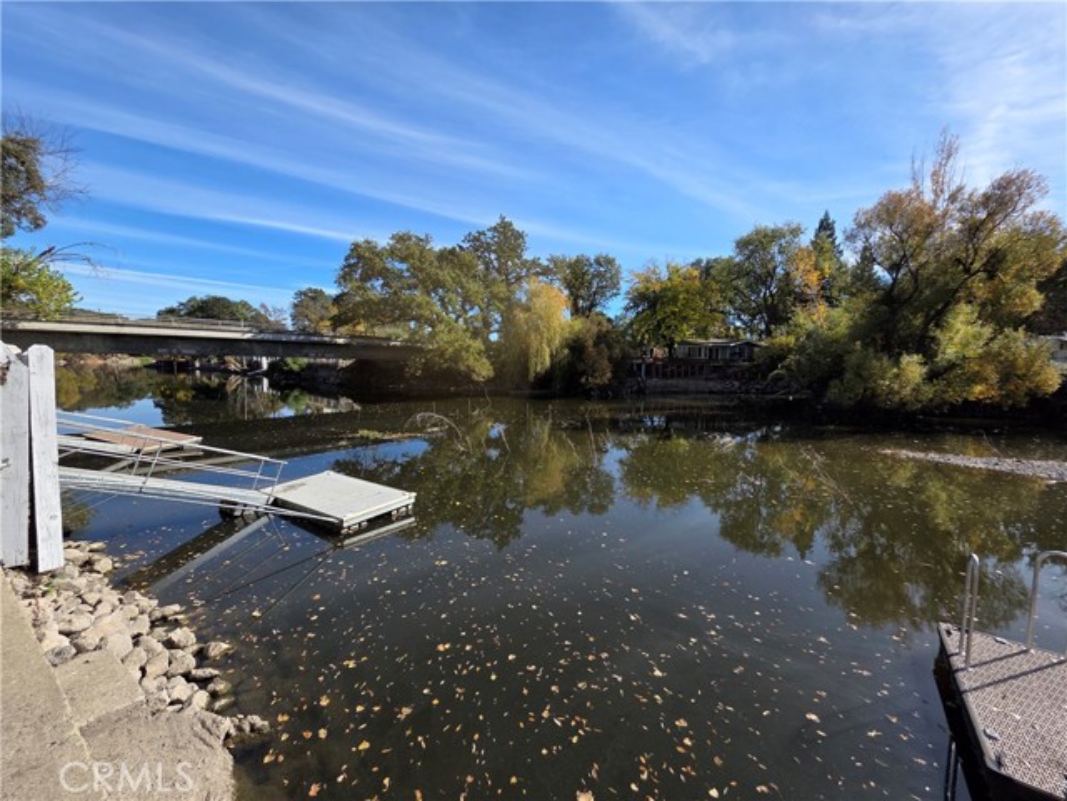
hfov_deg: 106.2
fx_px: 401
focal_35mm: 13
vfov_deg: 89.9
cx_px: 534
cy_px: 400
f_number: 1.9
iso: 40
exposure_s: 1/1425
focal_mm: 2.2
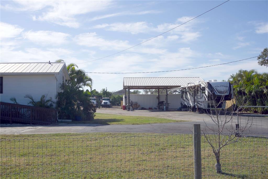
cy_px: 90
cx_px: 134
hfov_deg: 55.1
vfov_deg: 38.4
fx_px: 257
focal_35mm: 34
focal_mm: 23
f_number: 10
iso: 100
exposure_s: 1/320
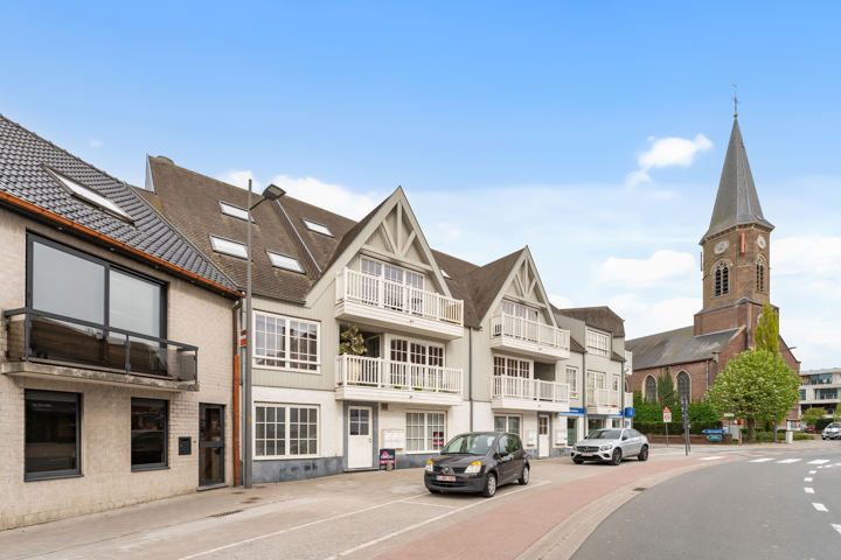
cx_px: 420
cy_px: 280
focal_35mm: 17
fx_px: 392
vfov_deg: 71.1
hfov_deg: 94.0
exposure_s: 1/640
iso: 800
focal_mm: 16.8
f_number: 11
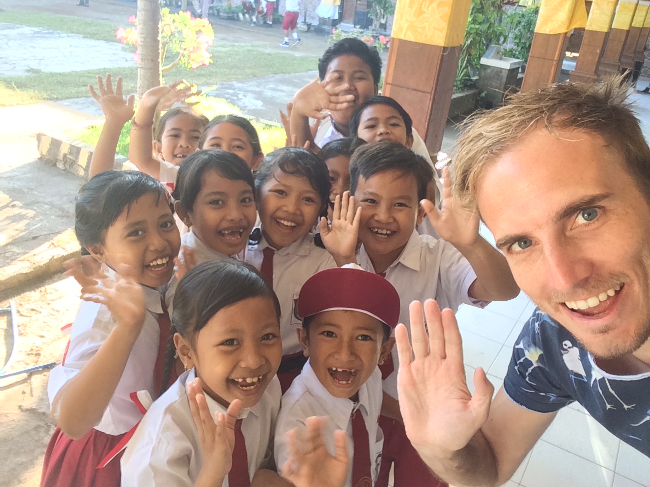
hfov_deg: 58.4
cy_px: 244
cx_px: 325
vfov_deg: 45.4
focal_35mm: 31
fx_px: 582
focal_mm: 2.15
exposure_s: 1/50
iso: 64
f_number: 2.4
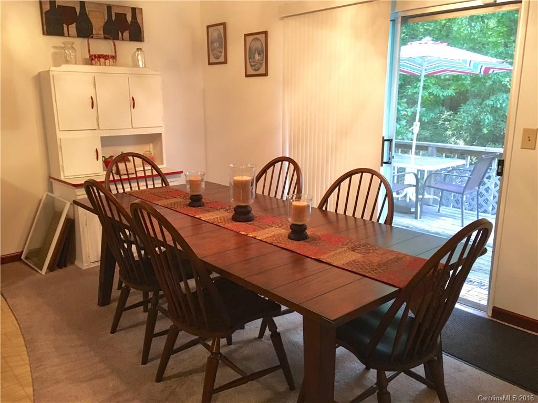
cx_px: 269
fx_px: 451
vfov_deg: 48.2
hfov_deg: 61.7
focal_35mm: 29
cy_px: 202
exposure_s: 1/20
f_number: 2.2
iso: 200
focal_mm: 4.15
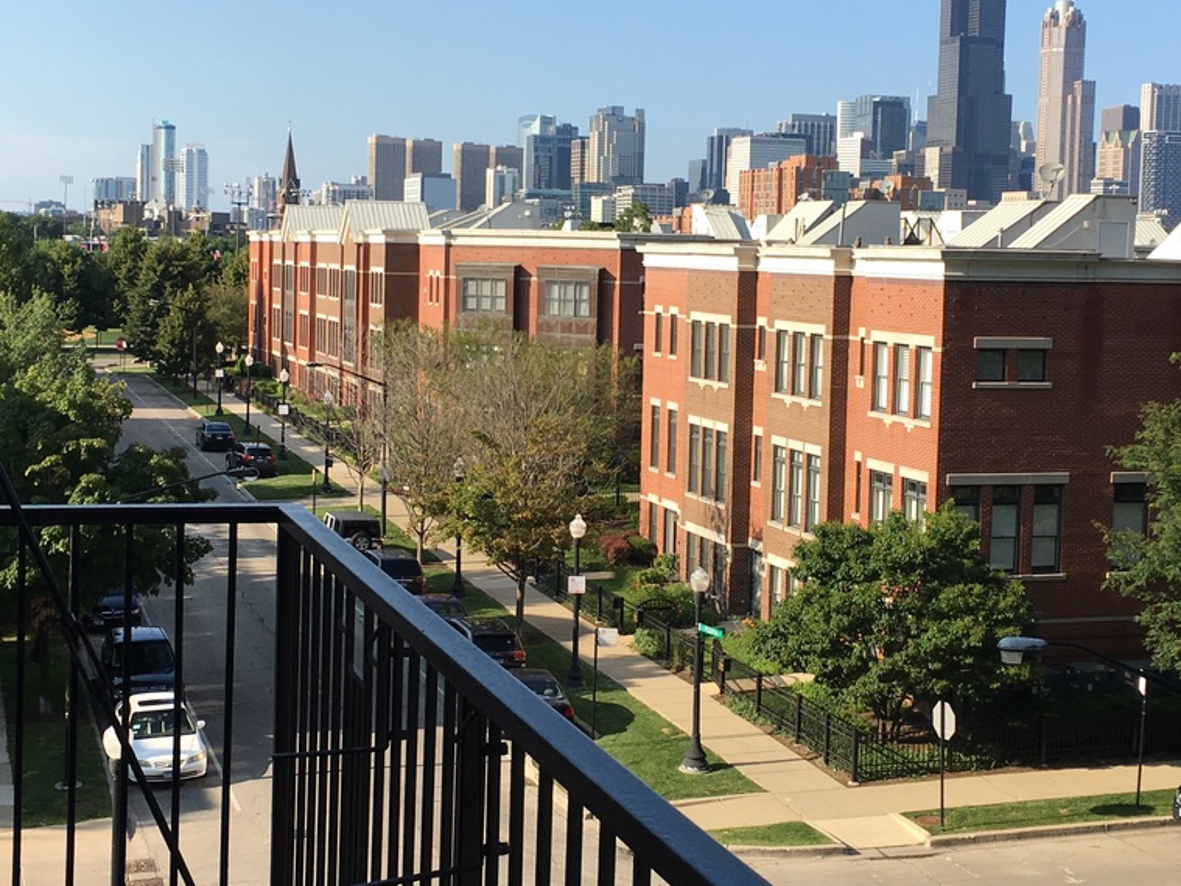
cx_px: 565
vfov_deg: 26.5
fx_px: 1876
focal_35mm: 55
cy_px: 367
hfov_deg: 34.9
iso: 25
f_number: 2.2
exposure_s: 1/884
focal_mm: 4.15
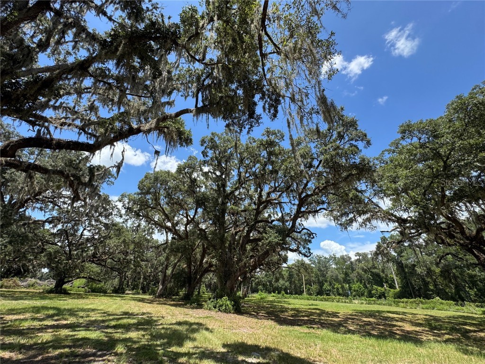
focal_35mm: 14
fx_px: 196
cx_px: 242
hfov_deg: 102.1
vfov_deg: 85.7
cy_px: 182
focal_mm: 2.22
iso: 50
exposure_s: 1/889
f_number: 2.2
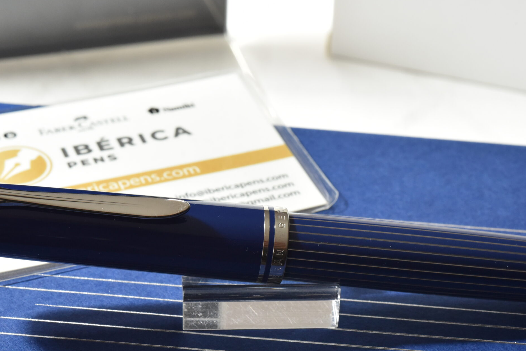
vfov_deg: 16.6
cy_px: 232
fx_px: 1198
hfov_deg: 24.7
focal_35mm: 82
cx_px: 300
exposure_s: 1/10
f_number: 20
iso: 2500
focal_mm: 60
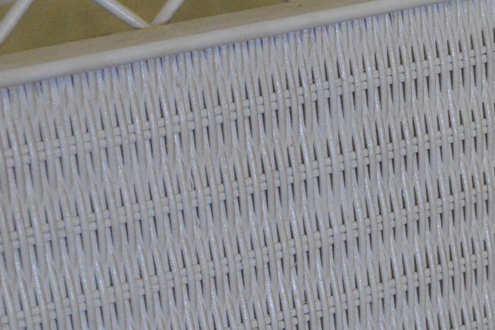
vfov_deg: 11.4
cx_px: 537
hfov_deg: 16.6
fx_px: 1650
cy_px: 164
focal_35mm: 120
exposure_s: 1/80
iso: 3200
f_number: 5.6
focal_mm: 28
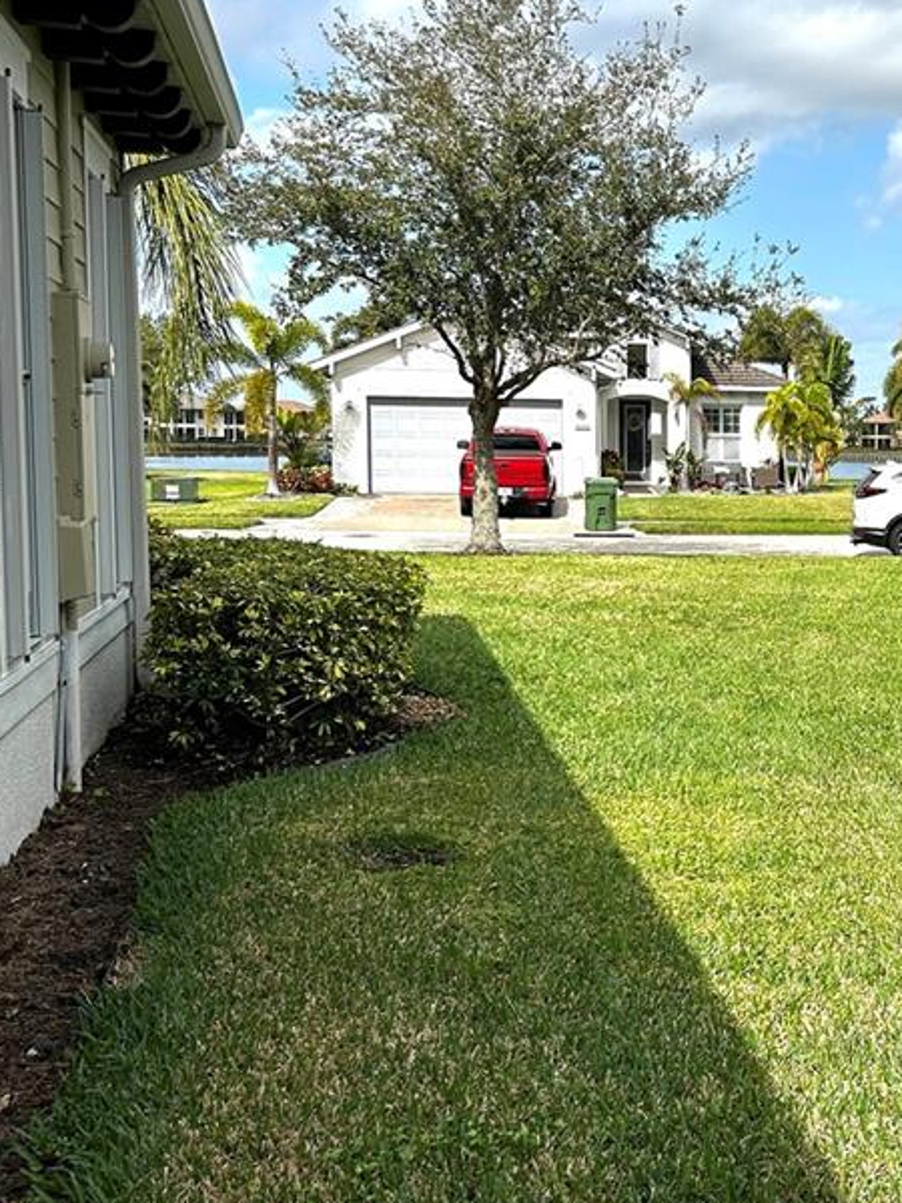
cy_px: 640
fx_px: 1807
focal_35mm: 52
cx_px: 826
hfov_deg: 27.0
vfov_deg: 36.8
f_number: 1.5
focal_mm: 5.7
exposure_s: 1/4831
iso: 50
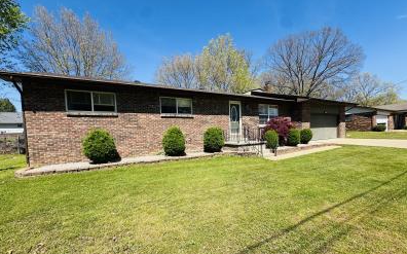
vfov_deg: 74.3
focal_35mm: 15
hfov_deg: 101.5
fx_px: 166
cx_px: 204
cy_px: 144
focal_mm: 2.22
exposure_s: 1/1299
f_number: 2.2
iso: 50
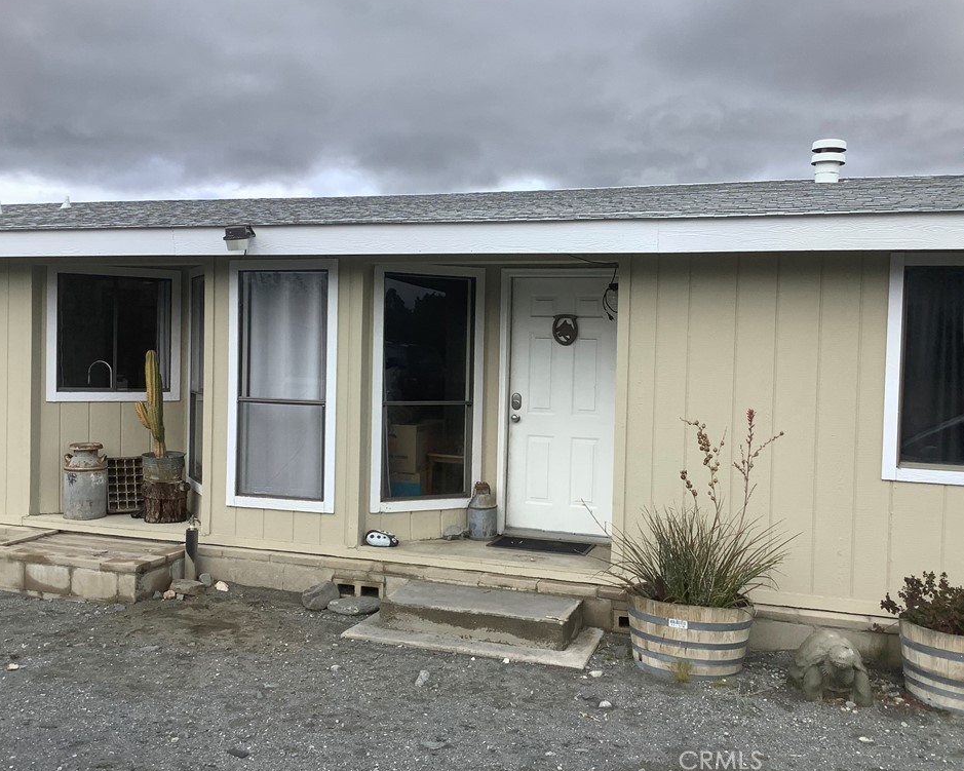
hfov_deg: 54.2
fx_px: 941
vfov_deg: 44.5
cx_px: 470
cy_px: 381
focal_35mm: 33
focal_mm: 3.3
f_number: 2.4
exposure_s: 1/652
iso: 25
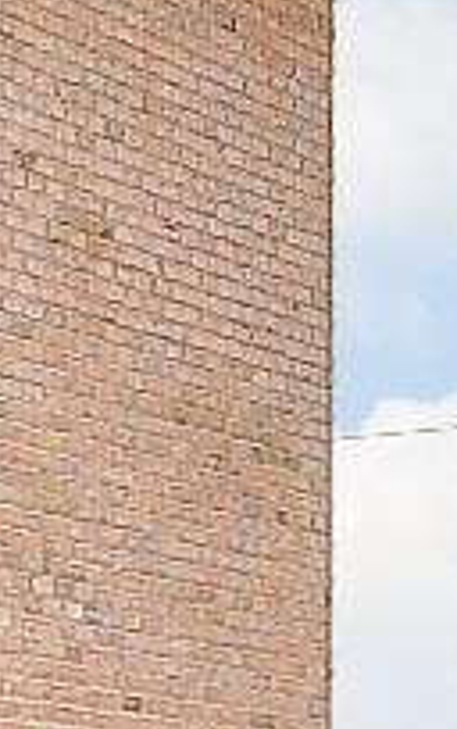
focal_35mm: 205
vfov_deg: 10.2
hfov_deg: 4.7
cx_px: -2267
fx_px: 4074
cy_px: 550
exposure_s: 1/400
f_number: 7.1
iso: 200
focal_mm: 13
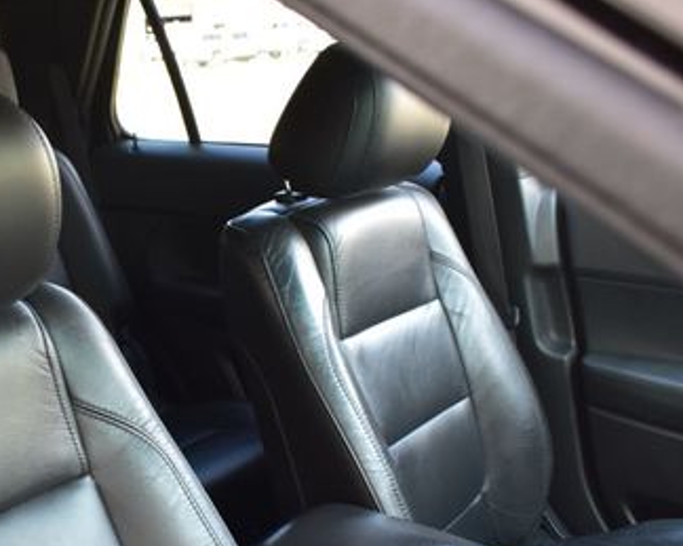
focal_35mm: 50
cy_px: 377
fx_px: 1010
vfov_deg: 30.0
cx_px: 145
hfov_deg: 36.2
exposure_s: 1/25
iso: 400
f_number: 7.1
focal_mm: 18
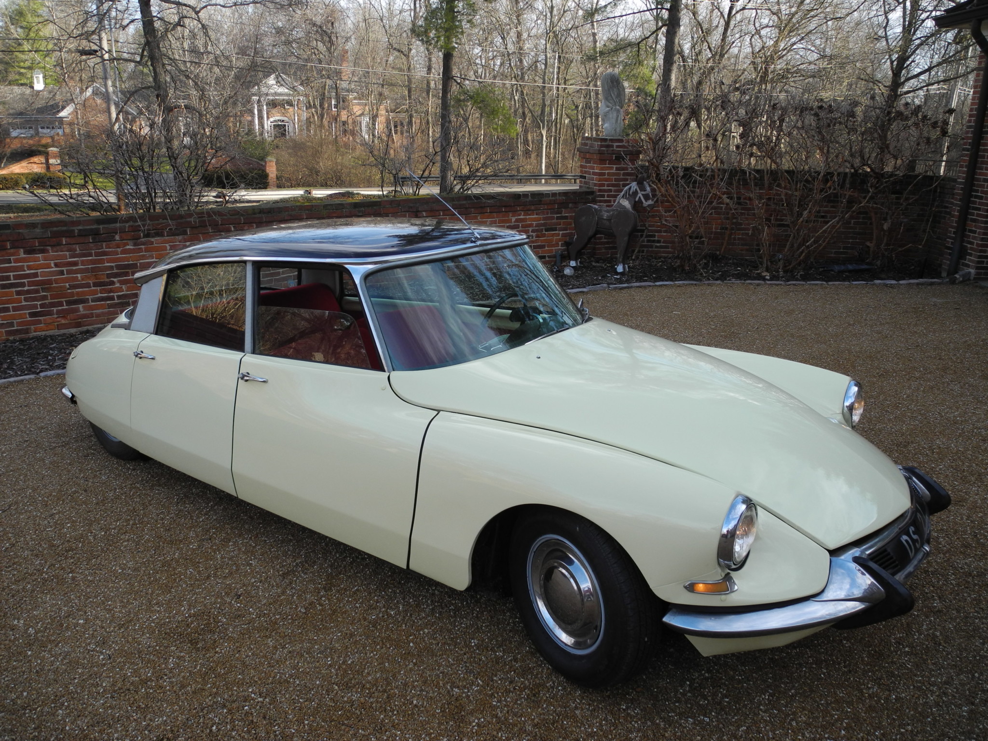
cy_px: 370
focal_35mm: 28
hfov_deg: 63.4
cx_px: 494
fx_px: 799
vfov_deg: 49.7
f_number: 2.8
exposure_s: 1/320
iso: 100
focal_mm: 6
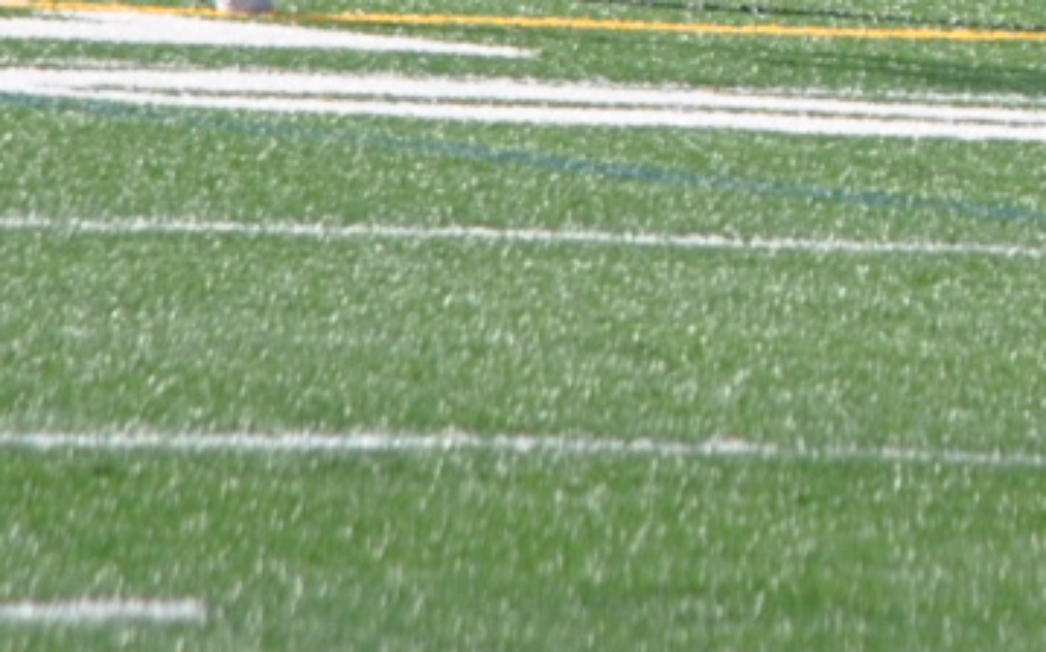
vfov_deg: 1.1
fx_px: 32967
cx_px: 1570
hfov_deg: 1.8
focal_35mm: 1157
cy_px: -632
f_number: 4.8
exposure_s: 1/640
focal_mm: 140
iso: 200
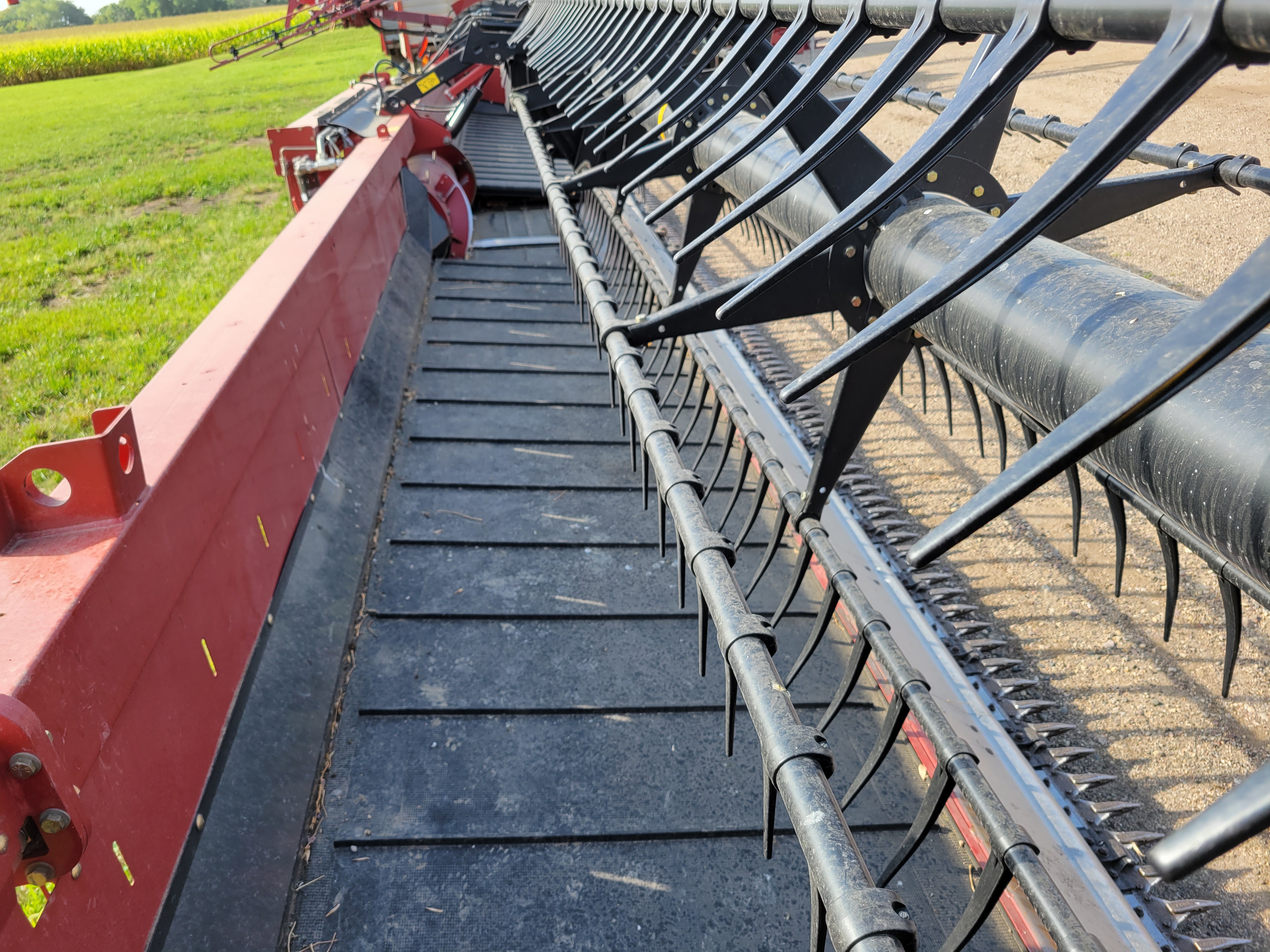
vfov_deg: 53.1
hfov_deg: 67.3
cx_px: 635
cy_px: 476
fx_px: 954
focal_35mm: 26
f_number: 1.8
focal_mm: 5.4
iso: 40
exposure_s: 1/569
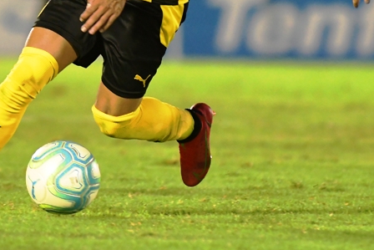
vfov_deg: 1.2
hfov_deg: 1.8
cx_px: 129
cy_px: 17
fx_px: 12023
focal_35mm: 1157
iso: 3200
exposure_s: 1/800
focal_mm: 300
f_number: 3.5
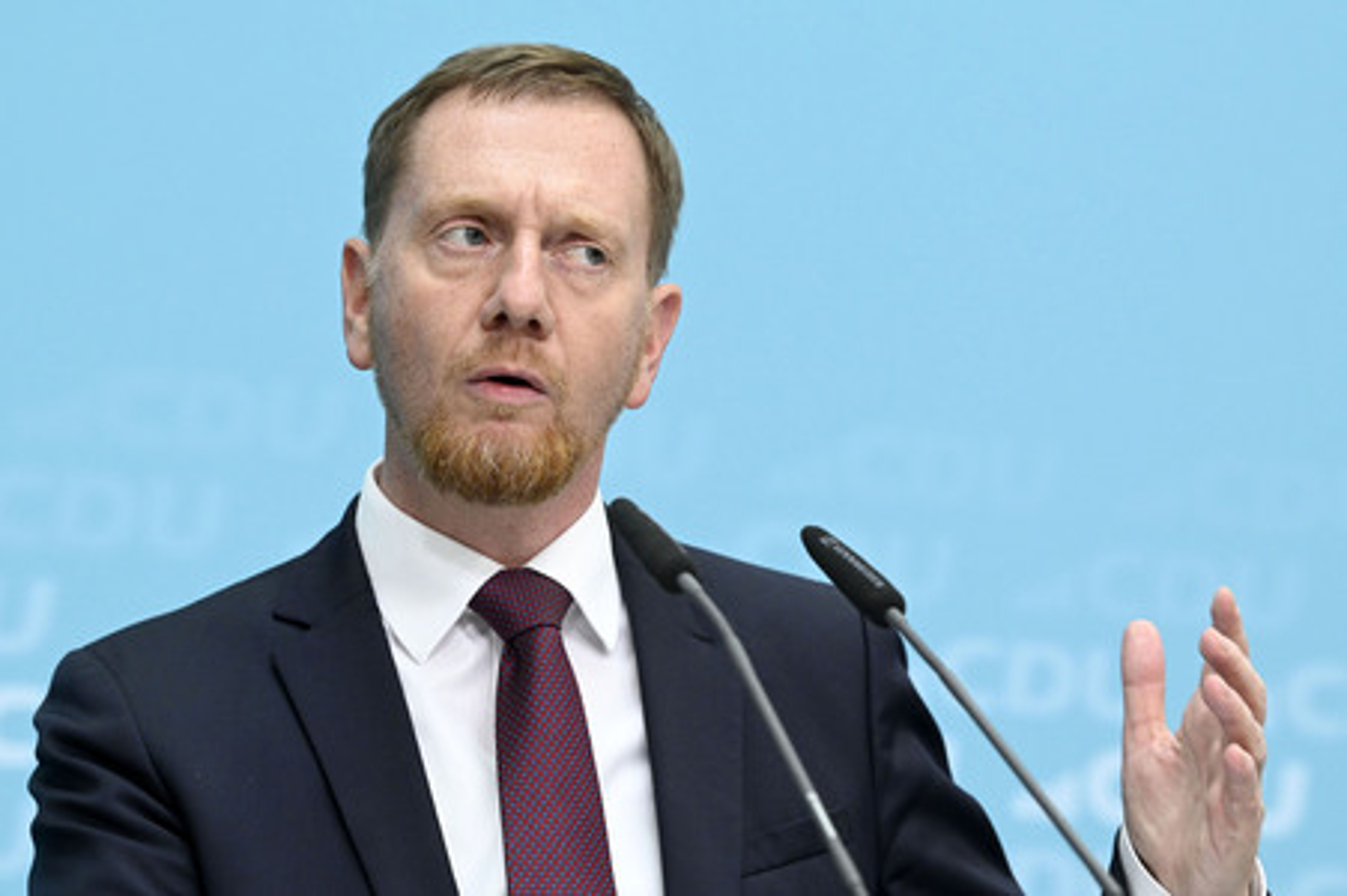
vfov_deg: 7.6
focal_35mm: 180
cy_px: 448
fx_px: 6730
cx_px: 674
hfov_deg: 11.4
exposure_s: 1/500
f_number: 5.6
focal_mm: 180
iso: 4000
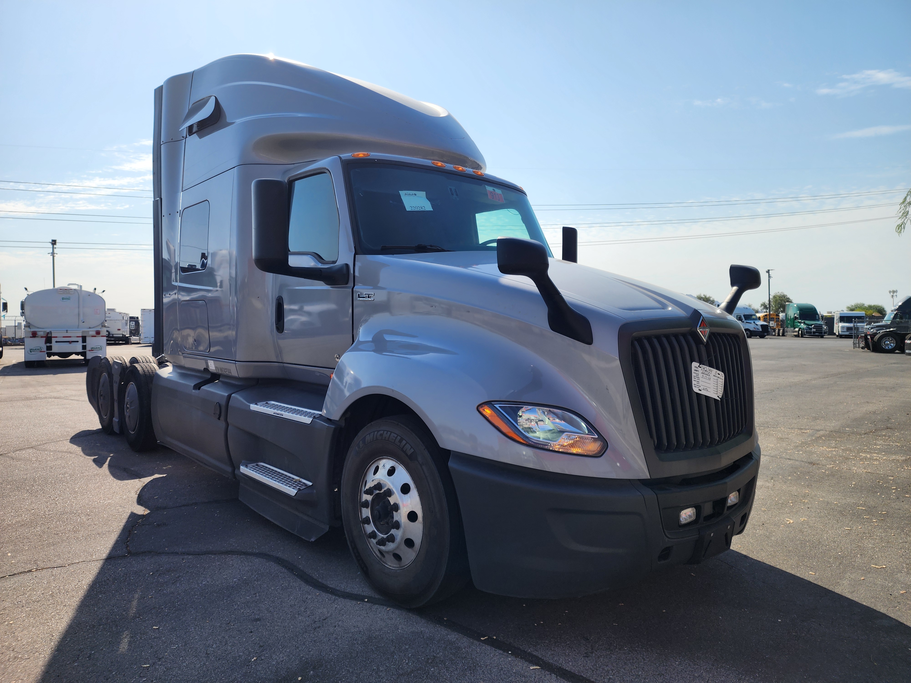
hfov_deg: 73.9
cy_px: 342
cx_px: 456
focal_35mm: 23
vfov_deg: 58.9
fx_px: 605
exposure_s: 1/1228
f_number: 1.8
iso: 12
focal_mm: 6.4
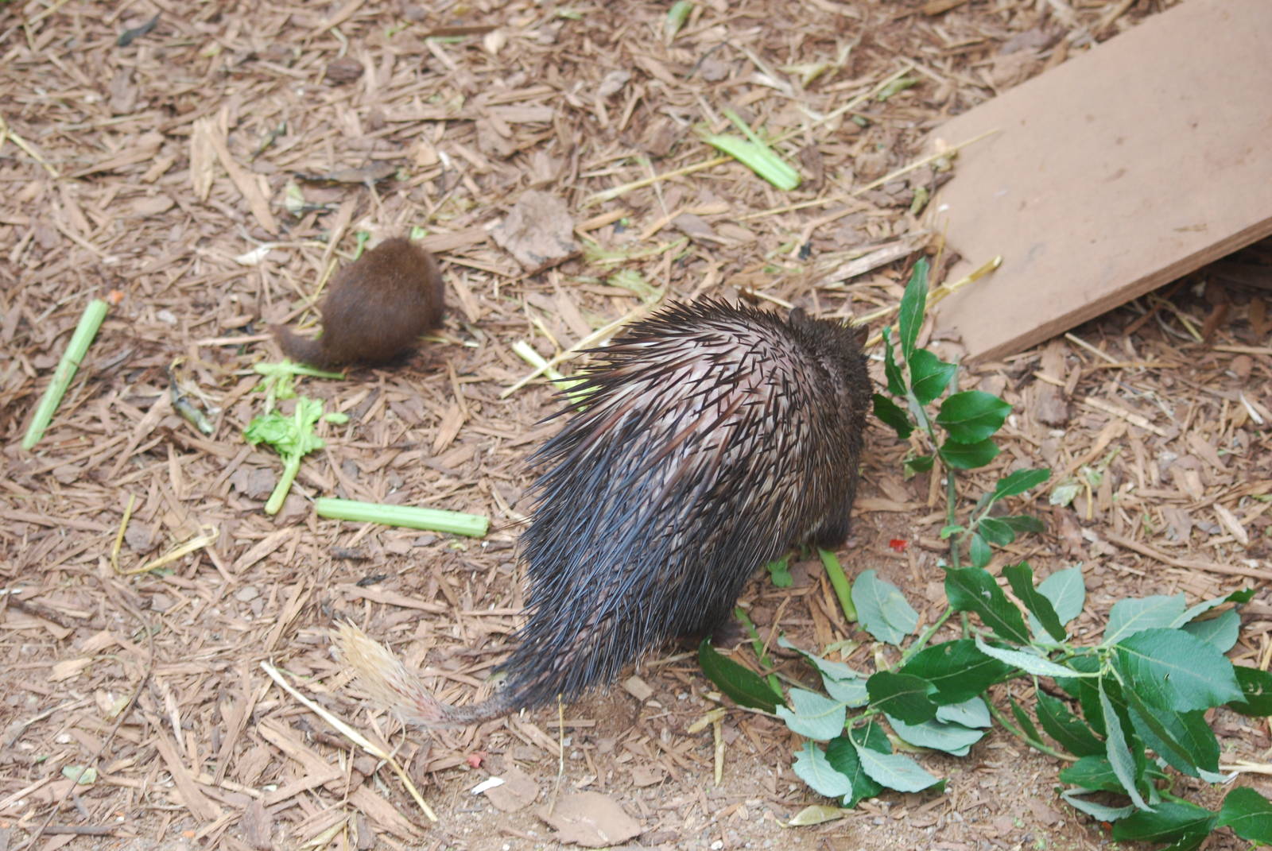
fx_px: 3714
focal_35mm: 105
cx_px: 636
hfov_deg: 19.4
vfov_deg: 13.1
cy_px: 426
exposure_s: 1/125
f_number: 4
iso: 400
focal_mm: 70
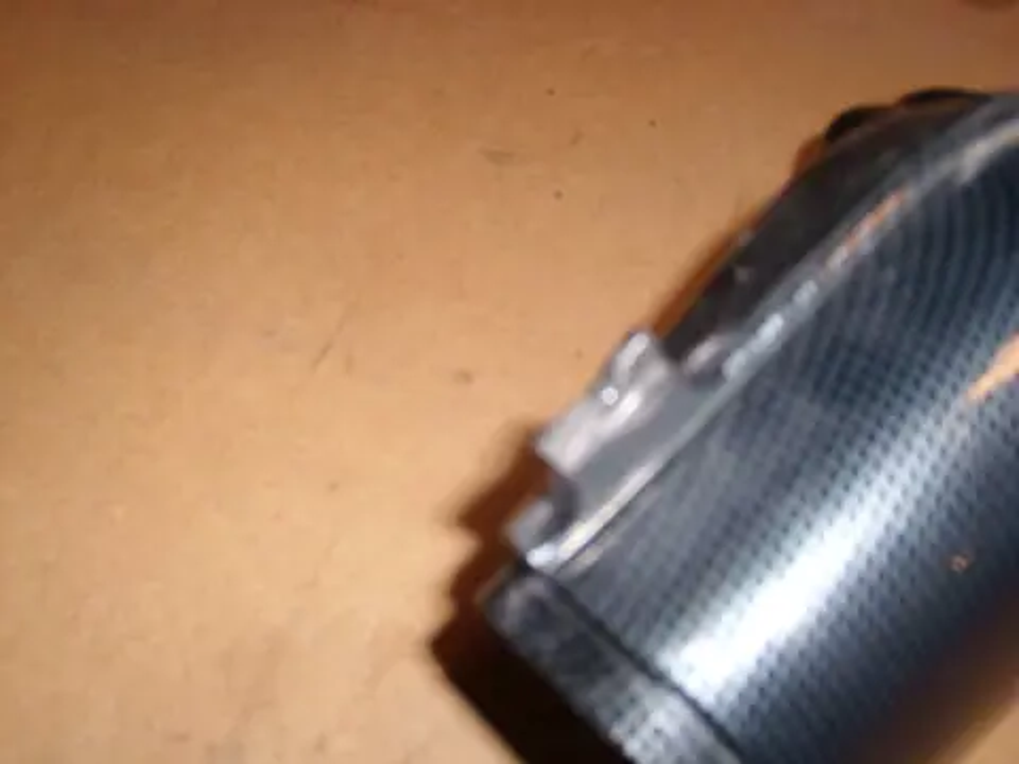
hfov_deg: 52.6
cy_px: 382
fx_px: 1030
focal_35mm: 35
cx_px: 510
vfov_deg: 40.7
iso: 50
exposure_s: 1/30
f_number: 2.8
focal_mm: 5.8
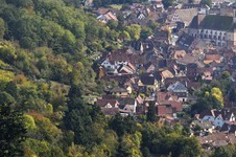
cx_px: 136
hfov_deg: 6.1
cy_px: 24
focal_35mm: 336
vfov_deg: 4.1
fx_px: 2200
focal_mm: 180
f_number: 13
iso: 400
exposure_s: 1/320
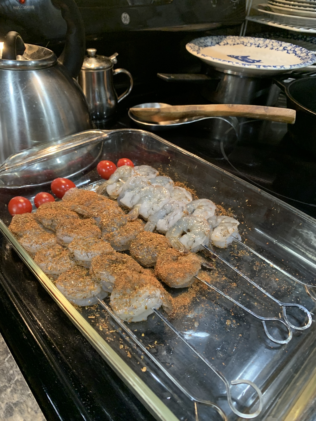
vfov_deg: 67.3
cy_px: 210
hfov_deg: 53.1
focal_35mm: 26
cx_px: 158
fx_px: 316
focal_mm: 4.25
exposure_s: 1/30
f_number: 1.8
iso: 500
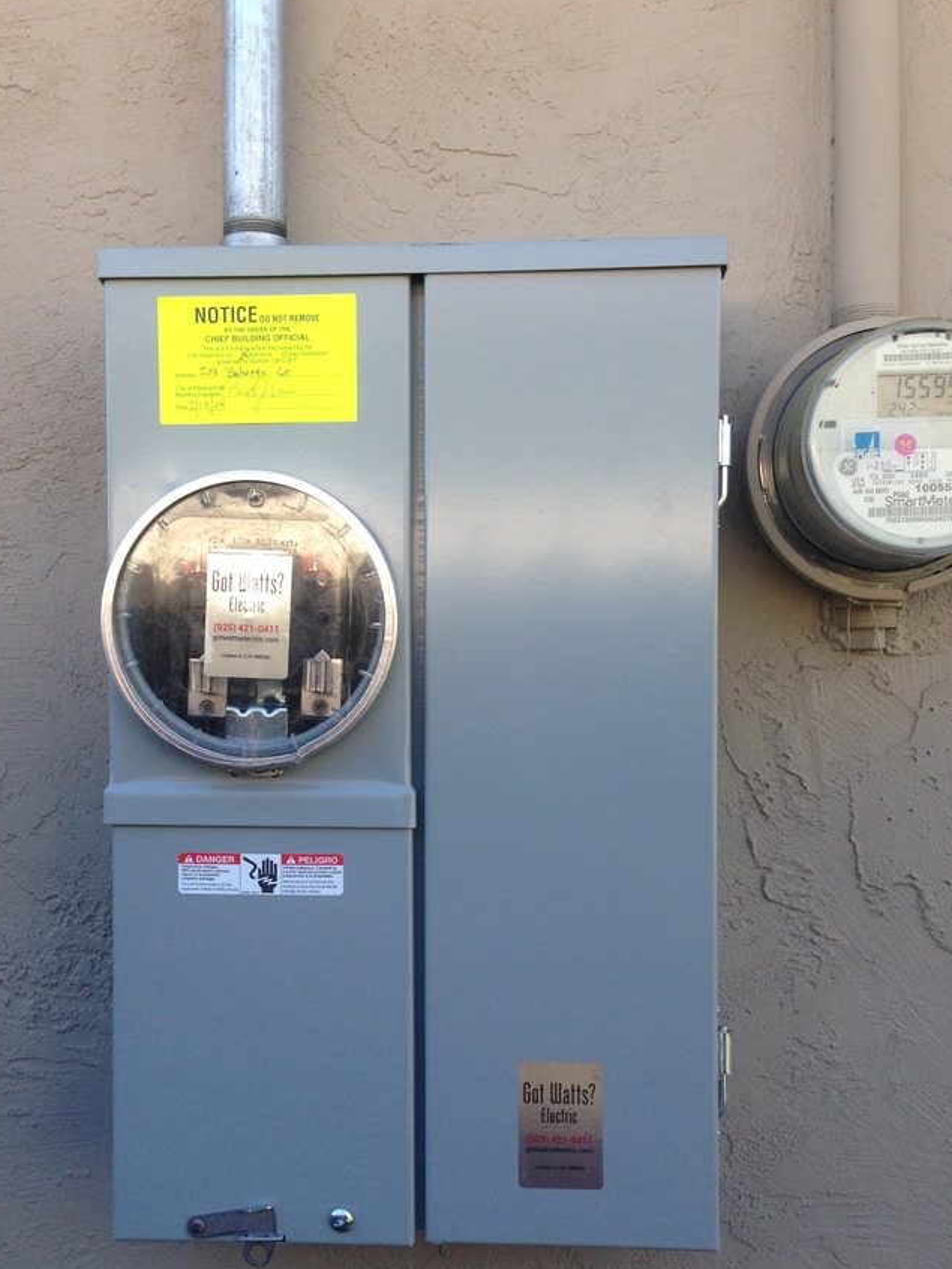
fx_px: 1429
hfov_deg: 36.8
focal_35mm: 39
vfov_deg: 47.8
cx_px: 426
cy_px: 704
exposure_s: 1/194
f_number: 2.4
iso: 50
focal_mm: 4.12
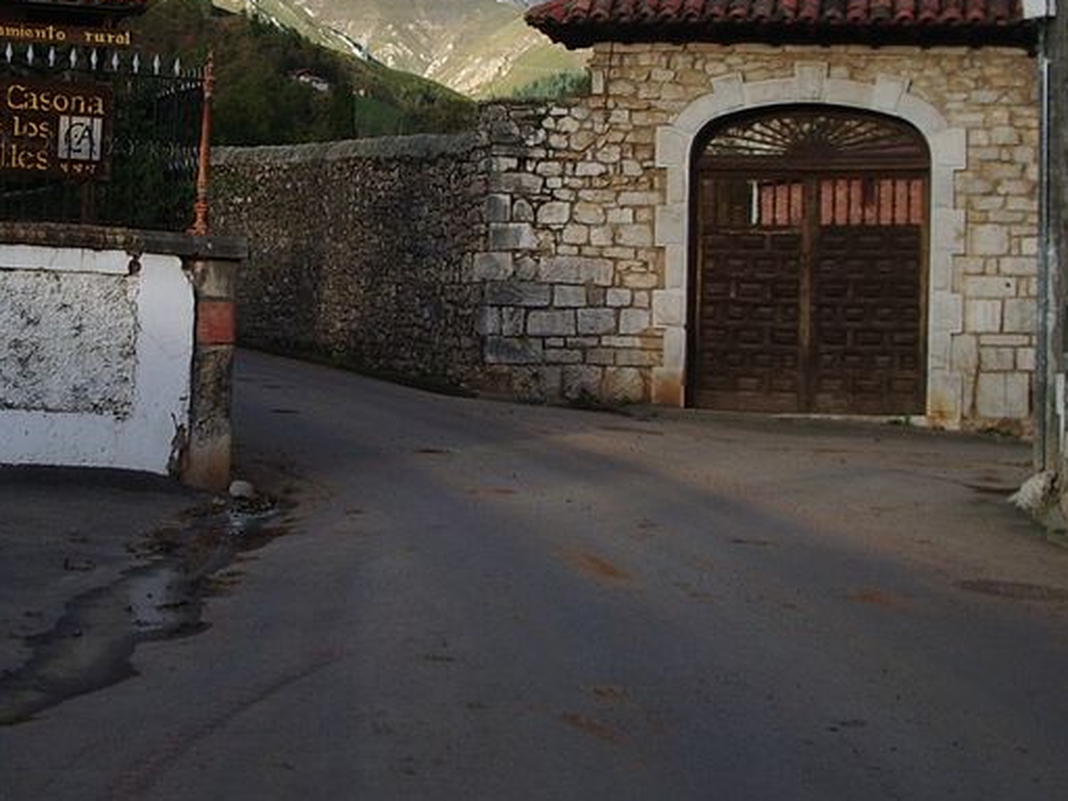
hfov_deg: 27.5
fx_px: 2160
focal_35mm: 70
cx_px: 313
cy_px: 169
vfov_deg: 20.8
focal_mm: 5.8
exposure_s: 1/160
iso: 50
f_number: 4.3
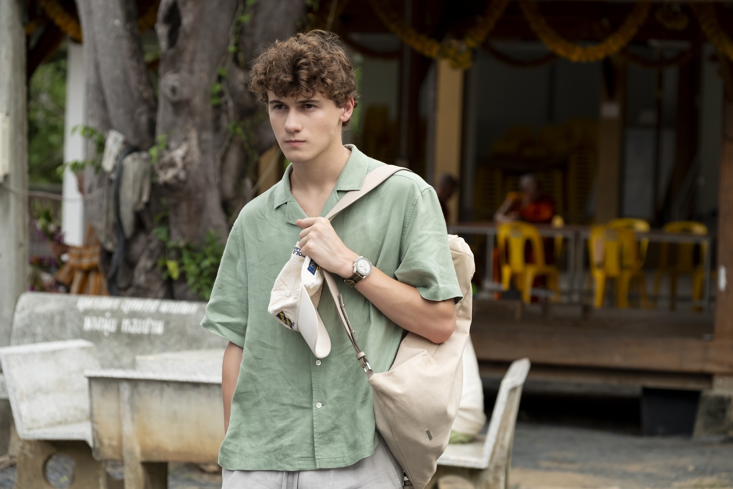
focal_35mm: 142
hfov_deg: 14.4
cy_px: 244
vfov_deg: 9.7
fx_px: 2891
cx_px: 366
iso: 400
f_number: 4.5
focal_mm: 94.5
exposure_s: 1/250
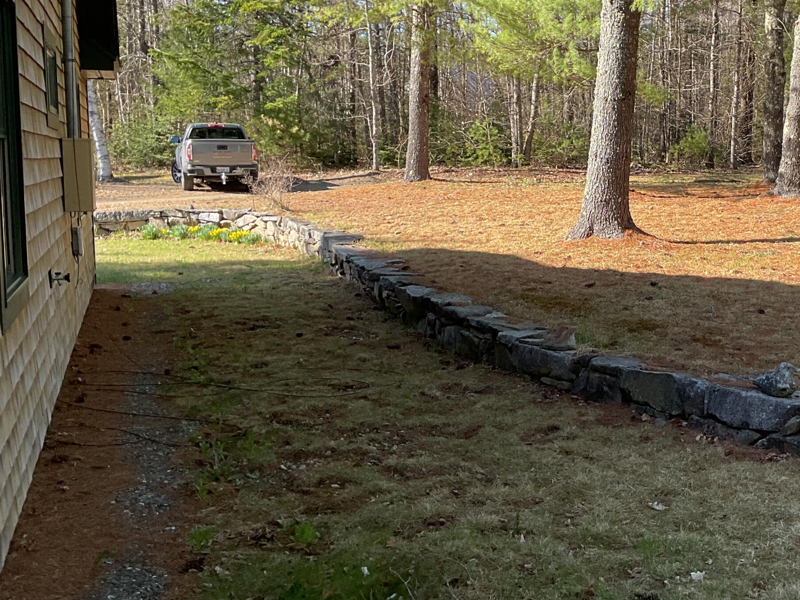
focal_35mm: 48
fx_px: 1109
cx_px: 631
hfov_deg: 38.3
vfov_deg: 30.2
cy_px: 260
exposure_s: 1/297
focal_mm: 3
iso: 16
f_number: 1.8
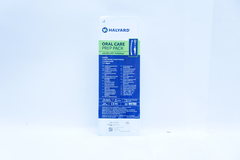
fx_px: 280
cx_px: 120
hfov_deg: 46.4
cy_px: 80
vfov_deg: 31.8
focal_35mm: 42
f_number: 4.5
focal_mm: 28
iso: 800
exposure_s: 1/160
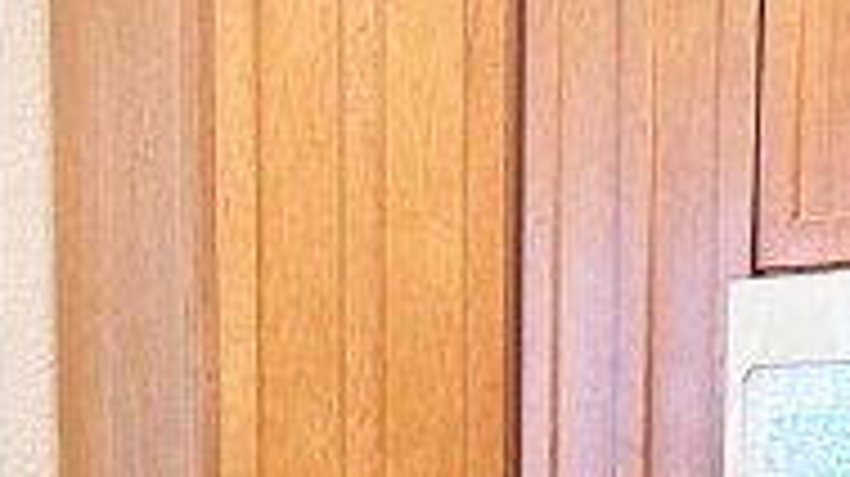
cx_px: 234
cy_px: 999
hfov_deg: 15.1
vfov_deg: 8.1
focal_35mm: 142
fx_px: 3198
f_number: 1.78
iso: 250
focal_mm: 6.86
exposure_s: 1/60
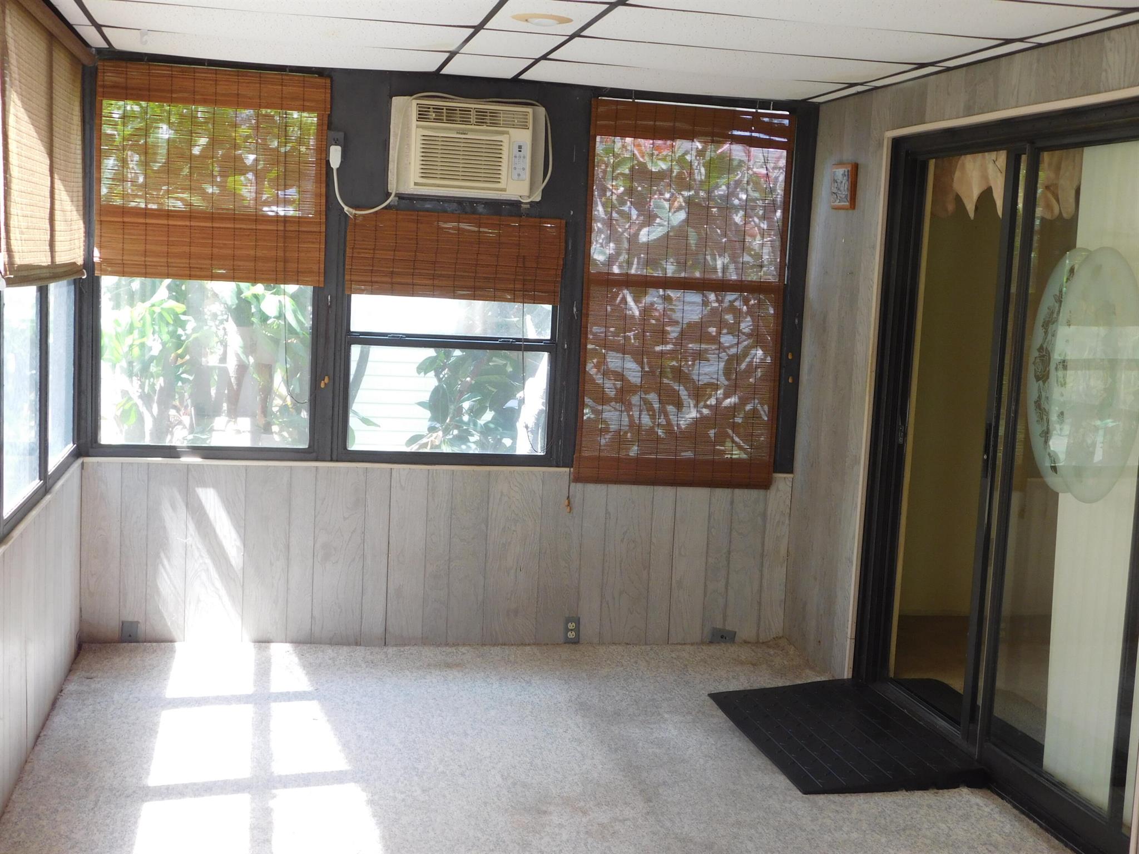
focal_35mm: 45
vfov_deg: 32.2
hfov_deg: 42.1
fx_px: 1481
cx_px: 570
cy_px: 427
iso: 140
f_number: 3.7
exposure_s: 1/30
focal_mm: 8
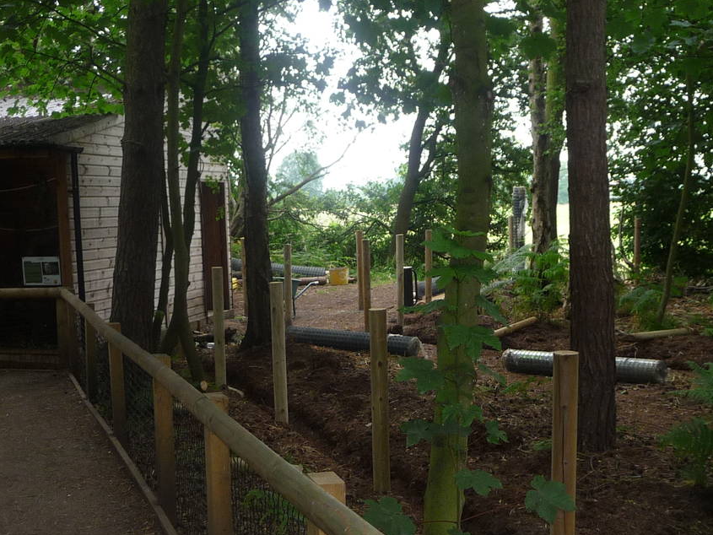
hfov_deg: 36.0
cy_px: 397
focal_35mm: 53
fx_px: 1092
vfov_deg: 27.2
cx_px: 431
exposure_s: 1/30
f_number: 3.3
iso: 100
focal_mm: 4.7
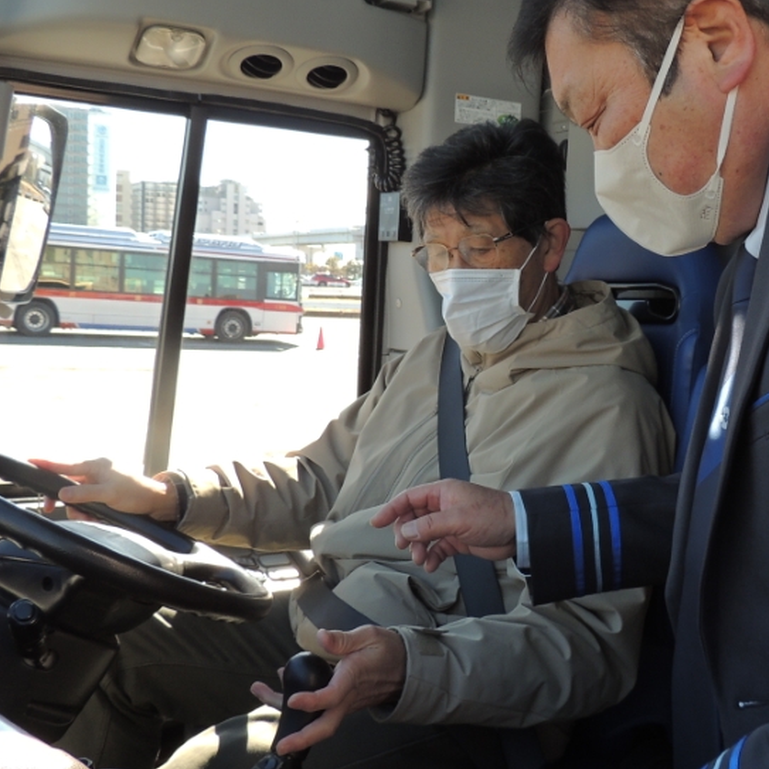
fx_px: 1005
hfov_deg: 41.4
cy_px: 382
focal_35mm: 40
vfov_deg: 41.9
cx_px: 501
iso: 100
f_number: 3
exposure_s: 1/200
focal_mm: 4.3
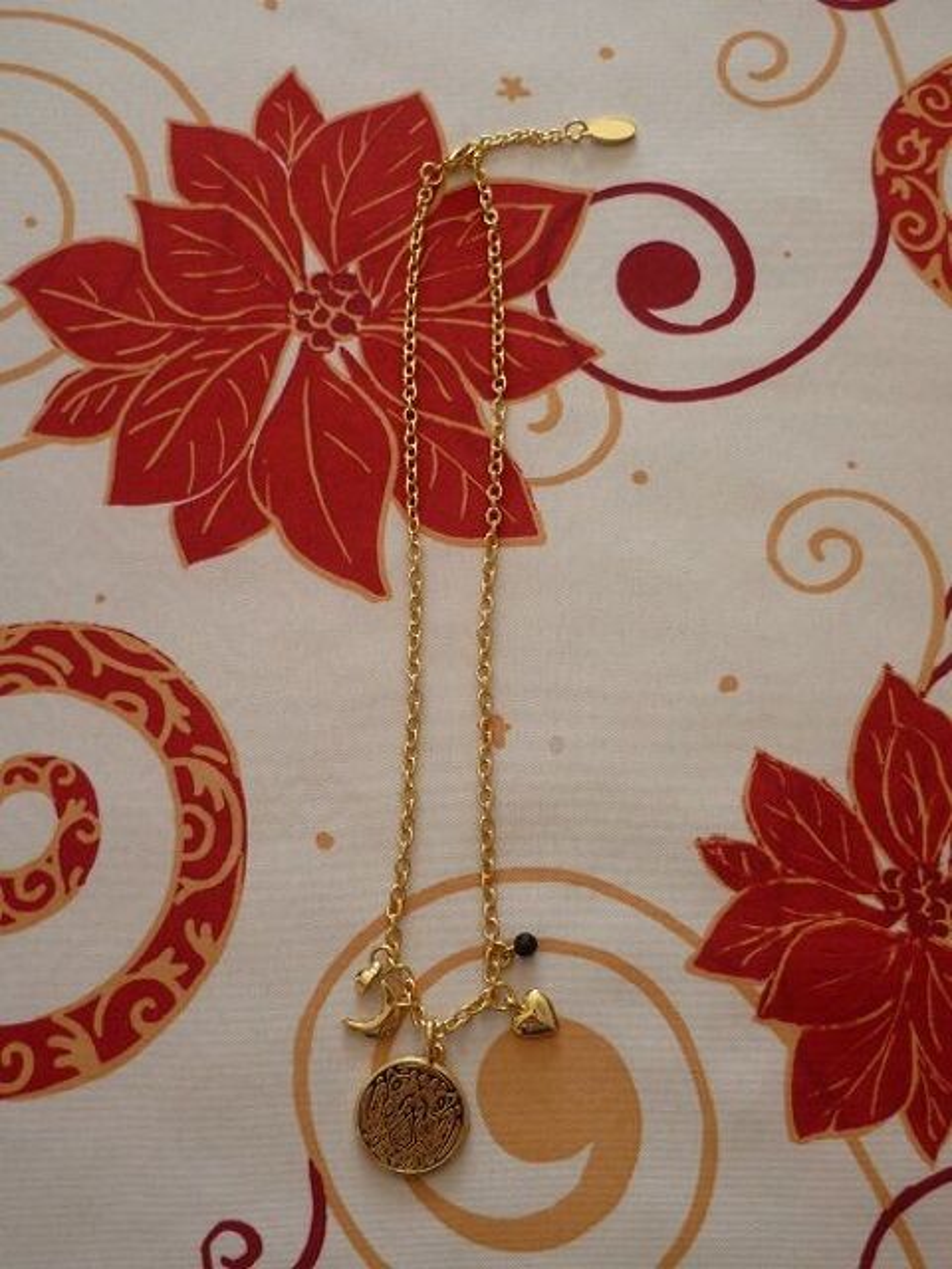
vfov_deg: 50.1
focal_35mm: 37
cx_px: 476
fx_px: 1357
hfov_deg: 38.7
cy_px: 634
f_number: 3.1
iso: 80
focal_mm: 6.6
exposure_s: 1/40
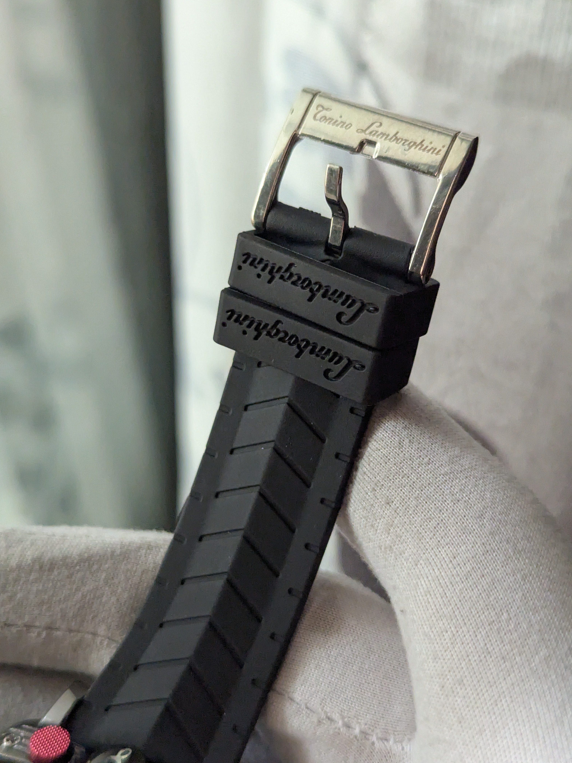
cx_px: 288
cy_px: 378
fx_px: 1079
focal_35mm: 49
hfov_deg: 29.7
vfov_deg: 38.9
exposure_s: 1/413
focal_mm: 6.81
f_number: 1.85
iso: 993
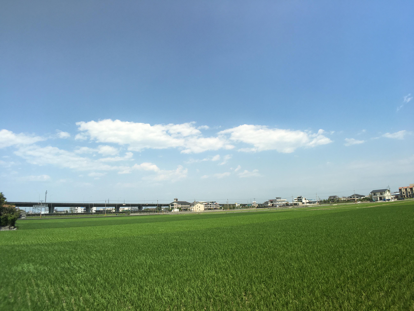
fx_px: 347
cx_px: 207
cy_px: 156
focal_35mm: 29
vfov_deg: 48.2
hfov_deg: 61.7
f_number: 2.2
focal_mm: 4.15
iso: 25
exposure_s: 1/769
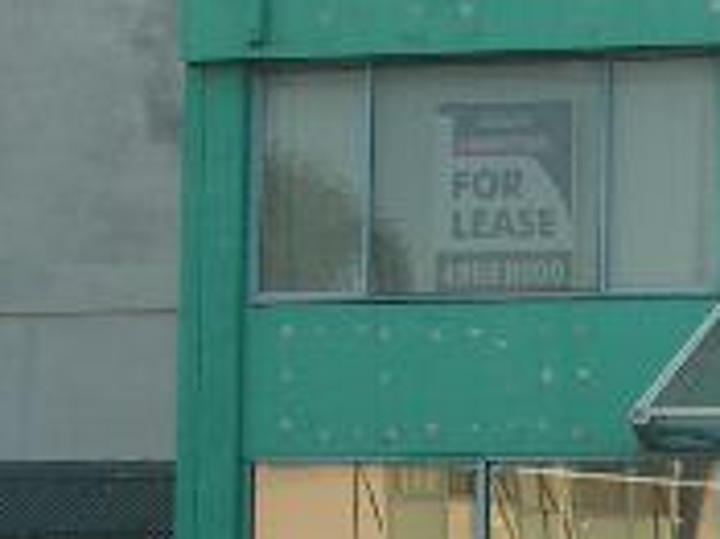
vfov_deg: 8.3
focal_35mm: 179
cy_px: 325
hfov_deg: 10.8
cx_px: 901
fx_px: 3721
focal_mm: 8.2
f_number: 3.1
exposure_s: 1/250
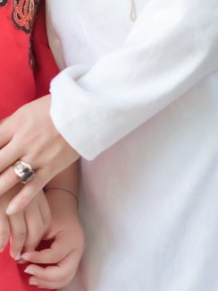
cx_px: 53
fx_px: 2685
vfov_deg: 6.1
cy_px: -78
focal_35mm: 320
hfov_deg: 4.6
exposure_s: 1/400
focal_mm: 85
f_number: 2.8
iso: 125
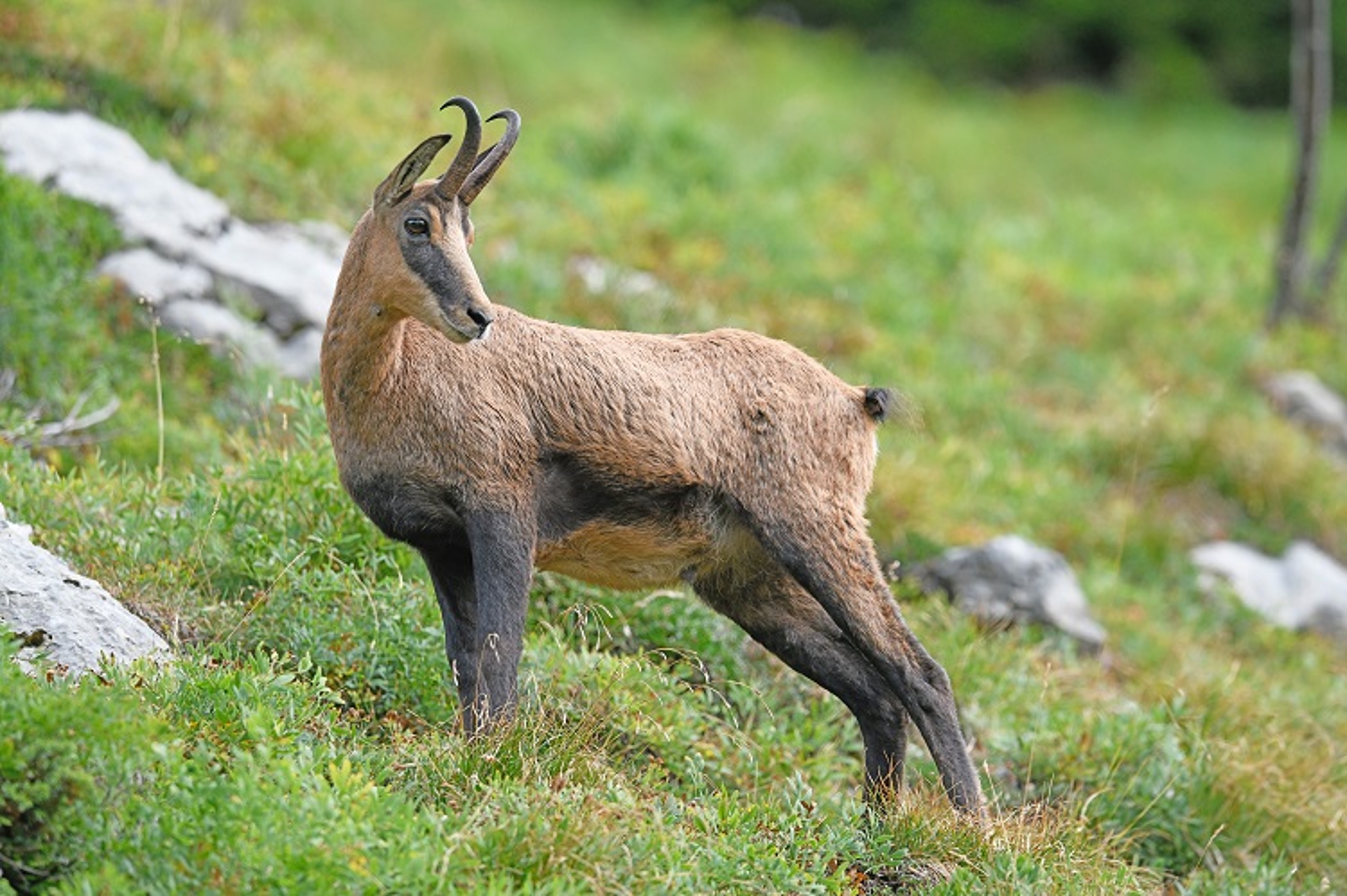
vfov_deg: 2.3
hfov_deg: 3.4
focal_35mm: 600
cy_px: 448
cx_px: 674
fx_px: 22434
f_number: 5.6
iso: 1000
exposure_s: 1/1250
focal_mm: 600
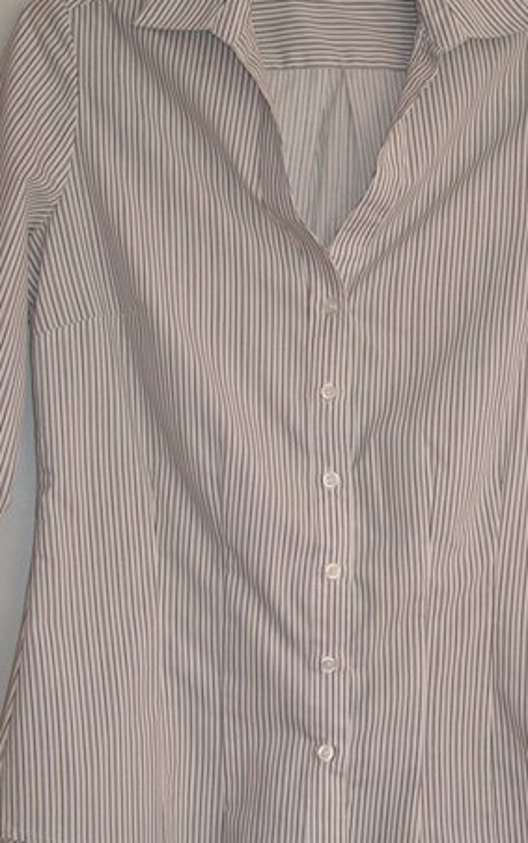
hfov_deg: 18.0
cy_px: 457
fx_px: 1656
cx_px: 375
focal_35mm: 72
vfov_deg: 28.6
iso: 50
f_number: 3
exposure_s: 1/42
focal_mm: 9.87
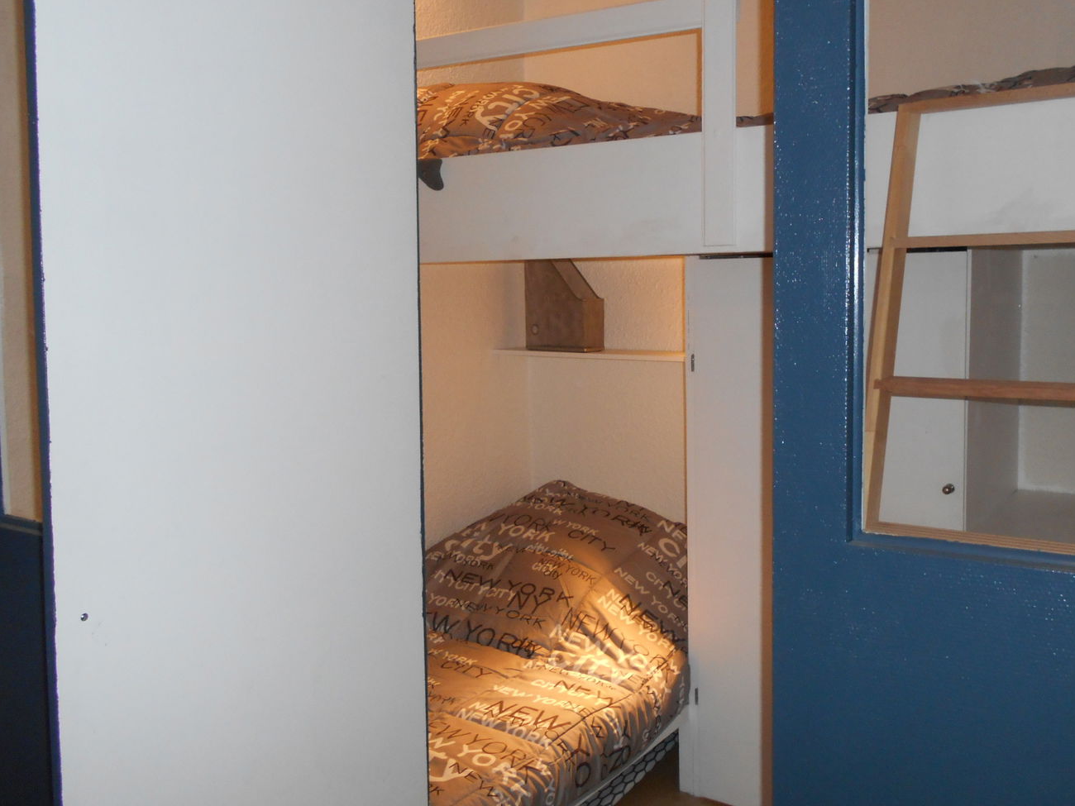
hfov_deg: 56.6
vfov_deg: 44.1
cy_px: 363
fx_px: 994
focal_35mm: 32
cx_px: 621
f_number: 3.2
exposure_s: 1/25
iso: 200
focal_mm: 4.6
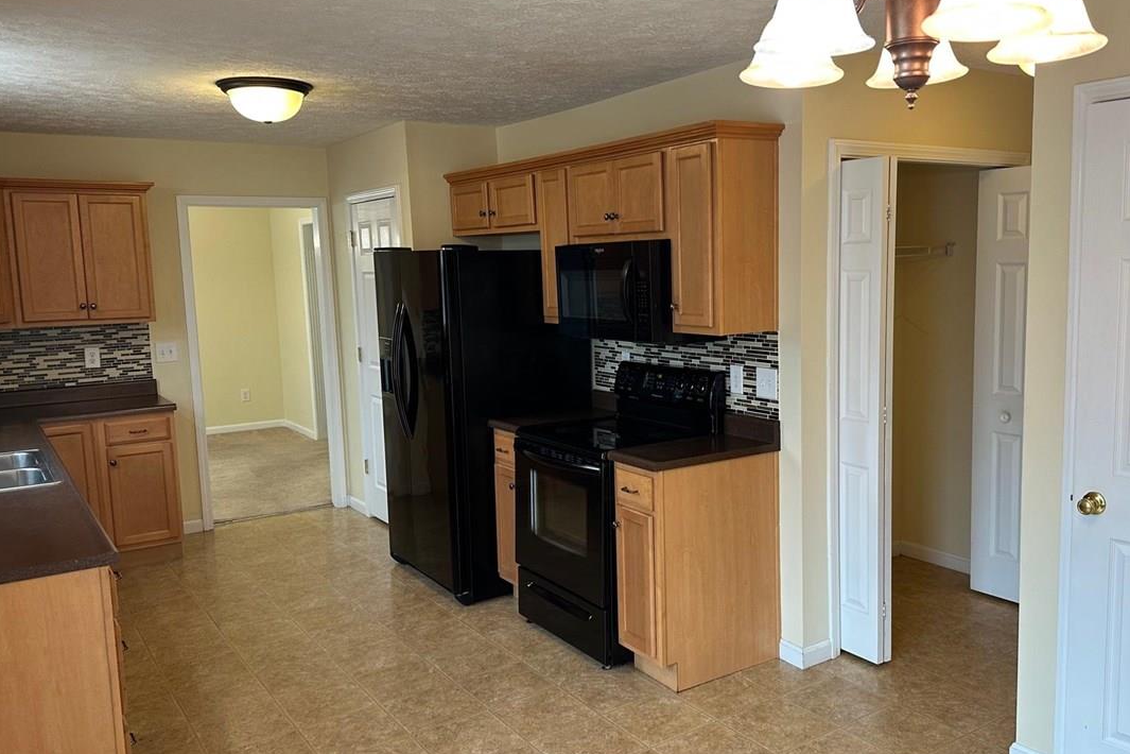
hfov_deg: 61.7
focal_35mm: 30
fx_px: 942
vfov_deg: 43.6
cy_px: 392
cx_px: 640
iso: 125
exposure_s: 1/120
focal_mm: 6.86
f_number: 1.78
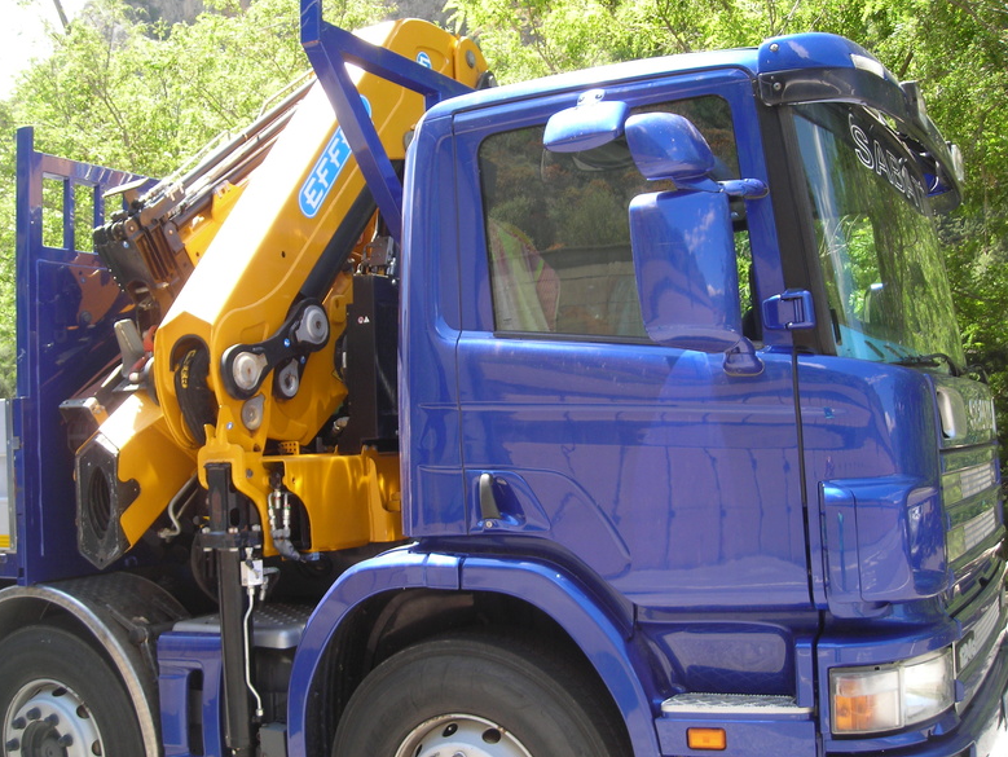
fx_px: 1136
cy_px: 379
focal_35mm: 39
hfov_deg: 47.8
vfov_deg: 36.8
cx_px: 493
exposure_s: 1/118
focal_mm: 6.3
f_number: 3.2
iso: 50
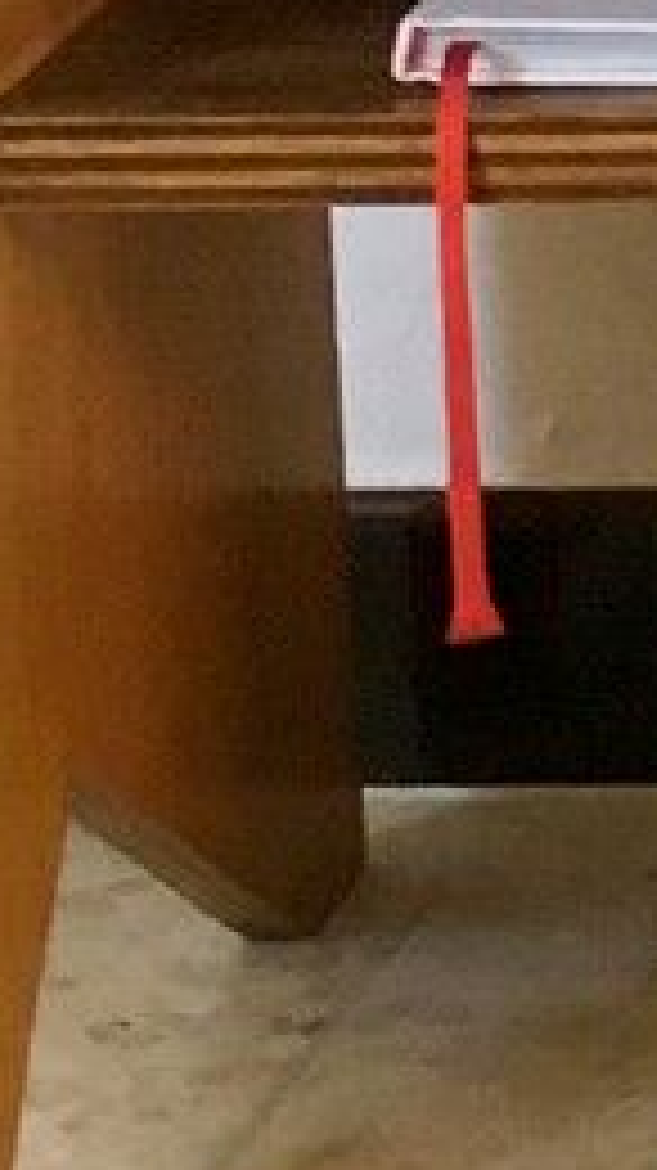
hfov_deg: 4.6
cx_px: 2511
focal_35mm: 243
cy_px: -828
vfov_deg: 8.6
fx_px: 7536
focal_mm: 4.15
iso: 125
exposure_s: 1/33
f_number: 2.2
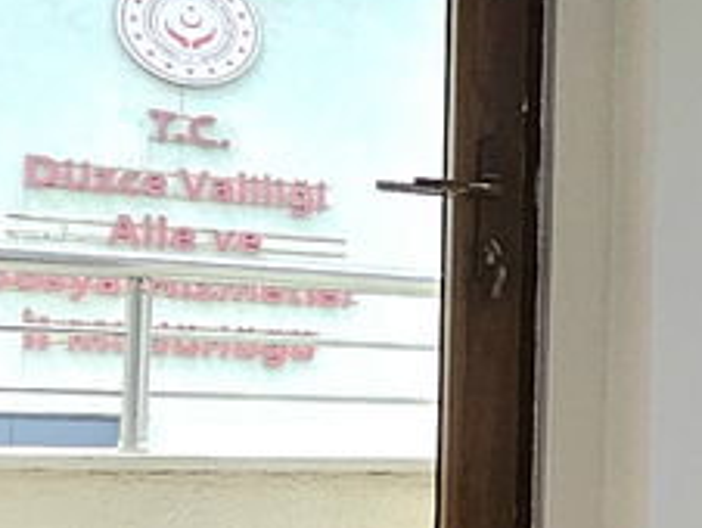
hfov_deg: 14.1
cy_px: 575
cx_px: 1708
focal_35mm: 92
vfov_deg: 15.7
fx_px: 1868
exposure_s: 1/50.3
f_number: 2.2
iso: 50
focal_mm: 2.2
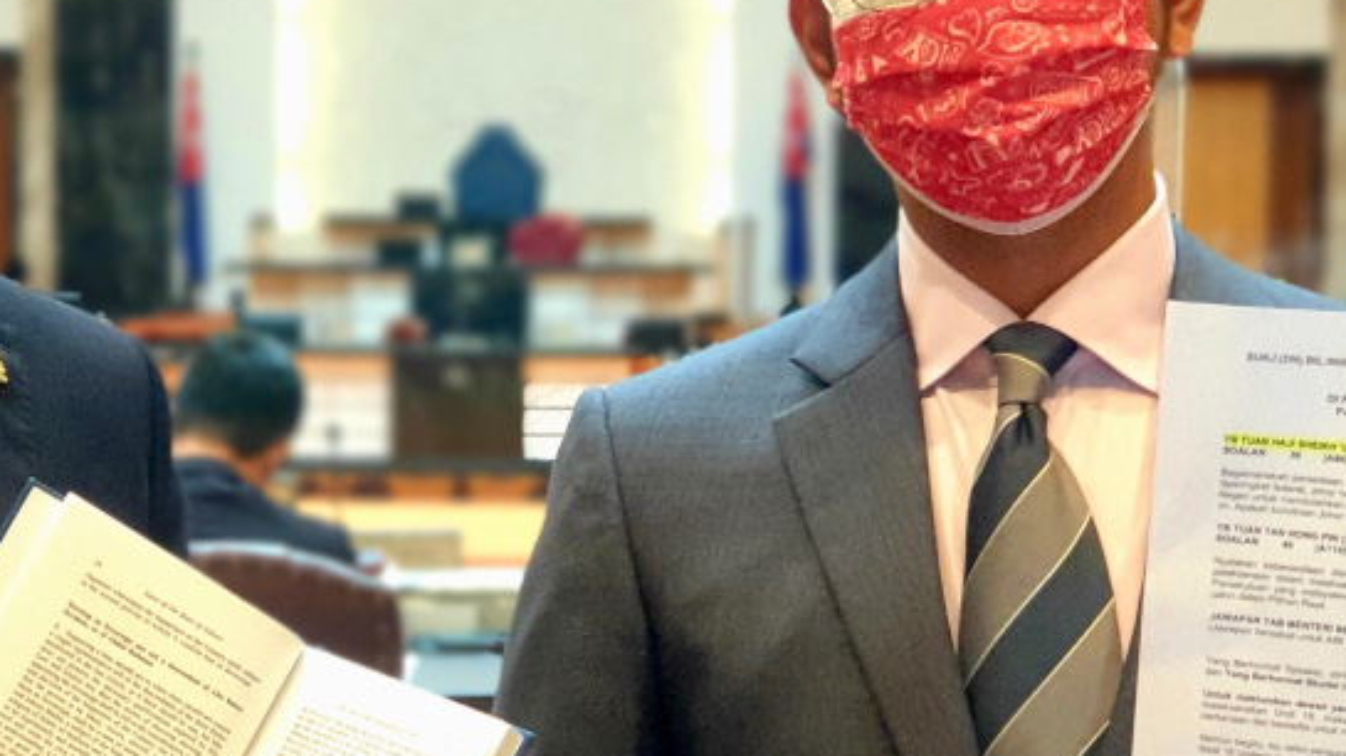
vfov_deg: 11.6
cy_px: 356
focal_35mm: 104
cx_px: 514
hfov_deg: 20.5
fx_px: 3710
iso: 200
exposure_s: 1/33
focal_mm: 6
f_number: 2.4
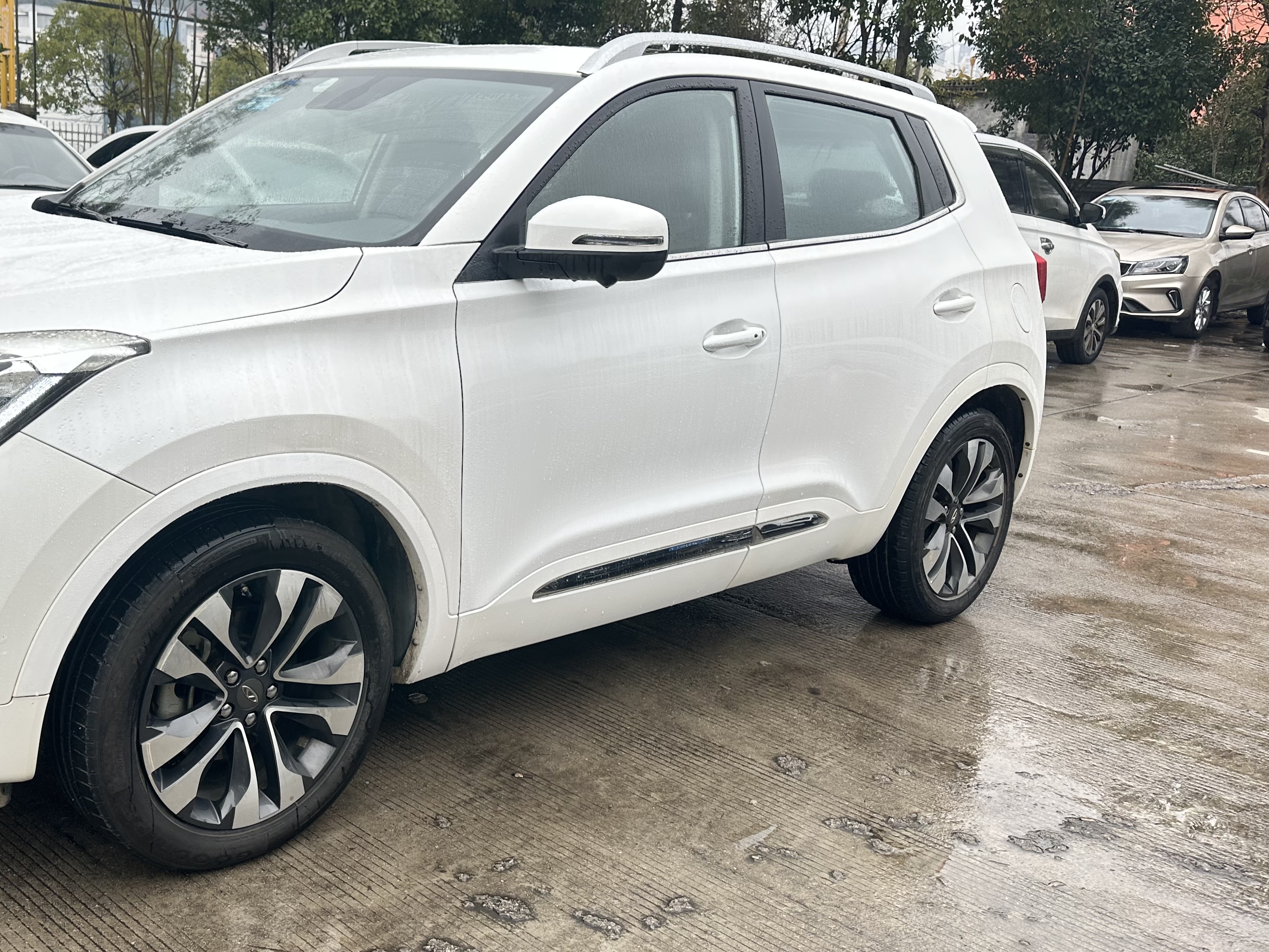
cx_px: 382
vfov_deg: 39.7
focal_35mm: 36
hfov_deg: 50.0
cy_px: 471
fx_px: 1320
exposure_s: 1/124
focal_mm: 6.86
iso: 64
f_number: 1.78
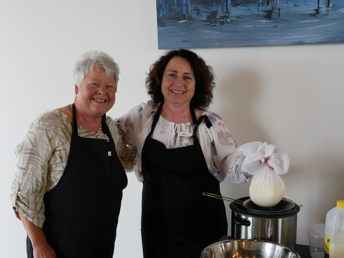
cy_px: 129
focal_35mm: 50
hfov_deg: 38.2
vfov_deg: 29.1
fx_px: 497
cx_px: 172
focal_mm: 25
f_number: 5.6
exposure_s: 1/20
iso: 200
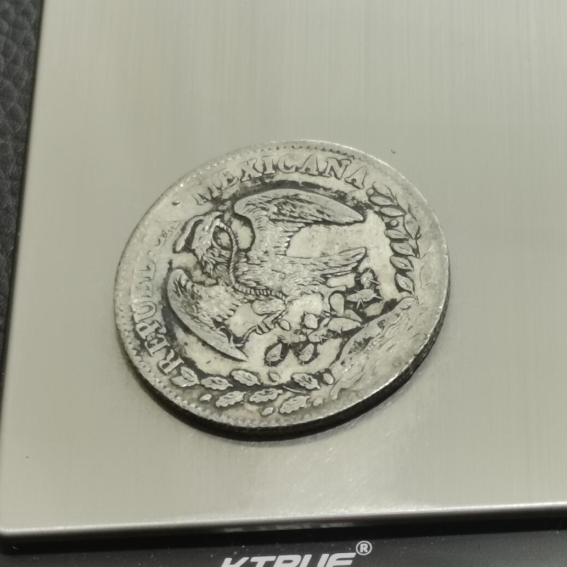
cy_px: 347
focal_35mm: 114
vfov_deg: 15.3
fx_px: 2113
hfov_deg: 15.3
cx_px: 352
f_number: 1.8
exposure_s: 1/100
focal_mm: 5.58
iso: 100
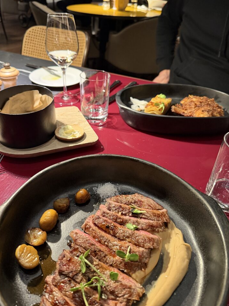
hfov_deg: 53.0
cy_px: 143
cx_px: 107
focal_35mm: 26
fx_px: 229
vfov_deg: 67.2
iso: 800
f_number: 1.78
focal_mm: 6.76
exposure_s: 1/49
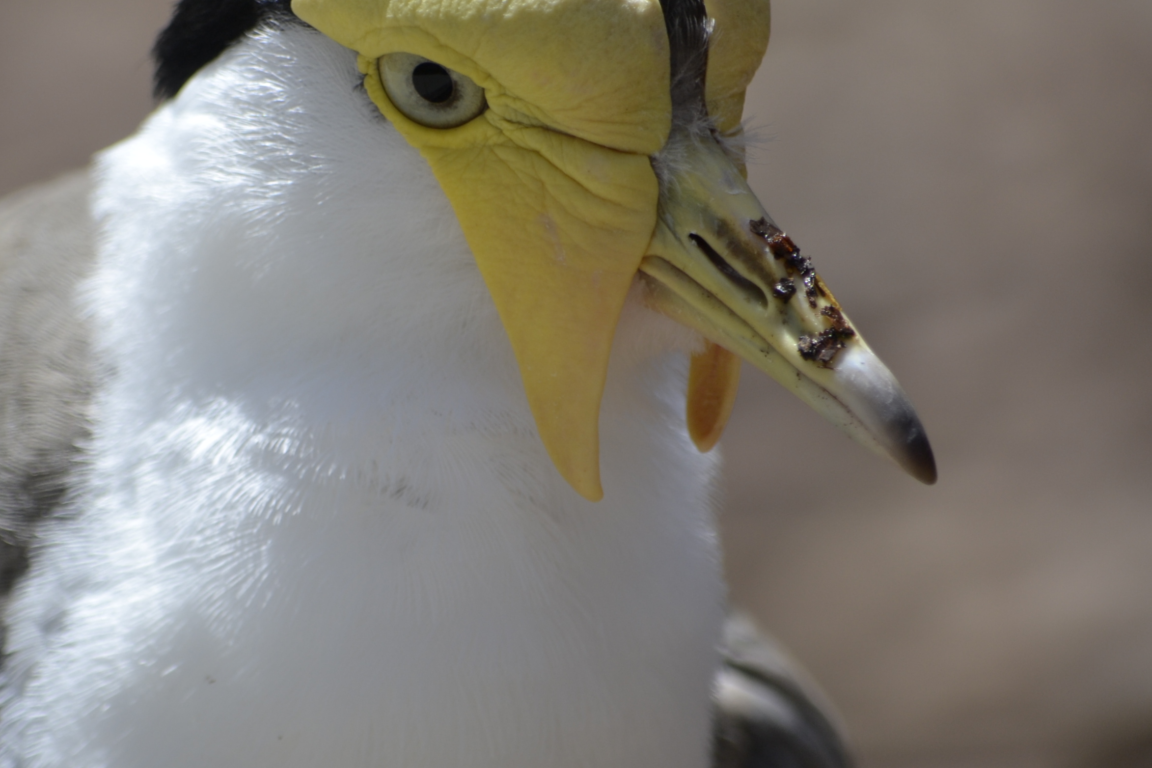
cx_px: 389
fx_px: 21214
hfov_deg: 3.1
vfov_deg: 2.1
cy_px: 337
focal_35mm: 663
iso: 180
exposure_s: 1/500
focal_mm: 300
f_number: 5.6
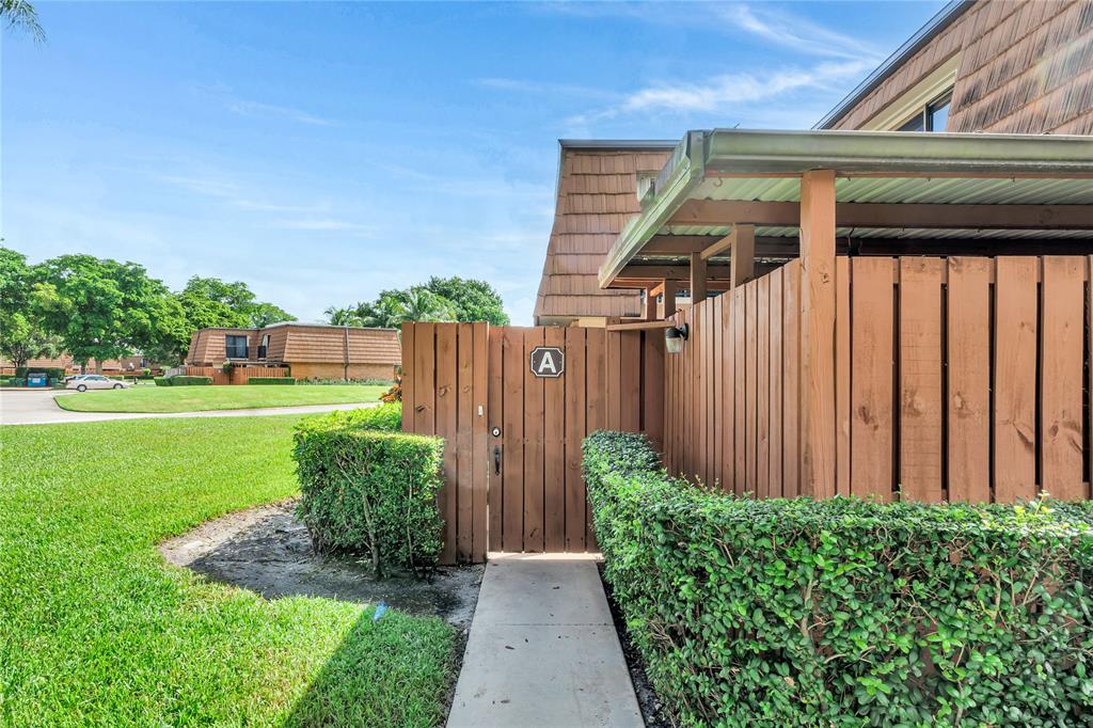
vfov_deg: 56.1
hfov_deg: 77.3
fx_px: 683
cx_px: 546
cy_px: 364
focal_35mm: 22
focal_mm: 15
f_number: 11
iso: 100
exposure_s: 1/160
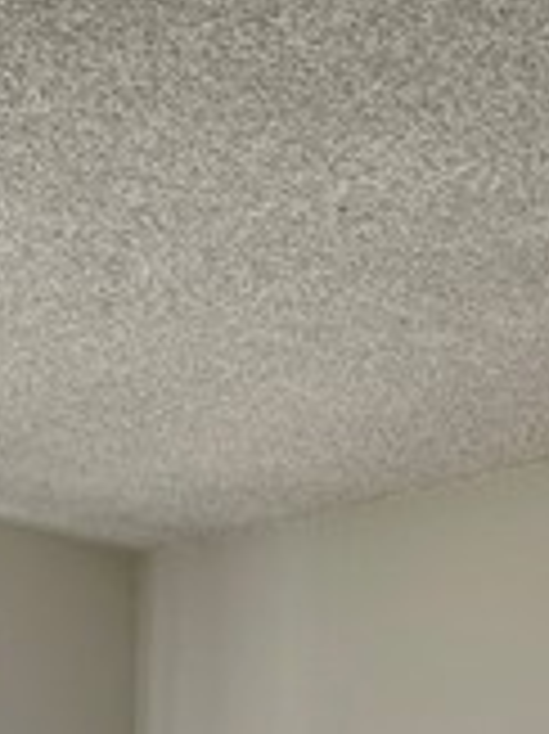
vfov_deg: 16.4
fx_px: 2075
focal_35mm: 98
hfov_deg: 15.0
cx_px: 86
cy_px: 1364
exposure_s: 1/120
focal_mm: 5.1
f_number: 1.6
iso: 64
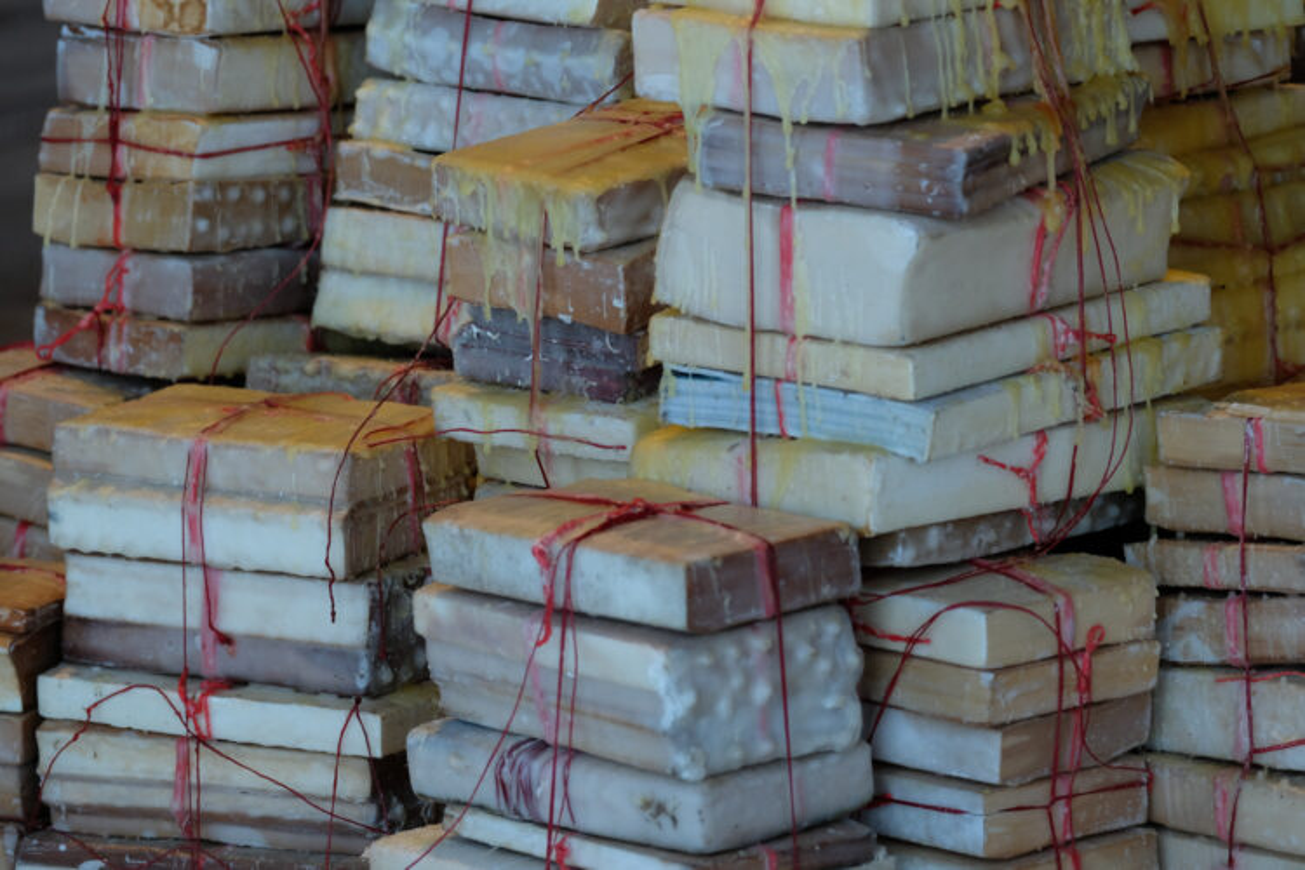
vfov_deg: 6.4
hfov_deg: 9.6
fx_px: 7757
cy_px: 435
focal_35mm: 214
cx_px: 652
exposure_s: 1/220
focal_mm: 142.7
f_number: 4.7
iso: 1250
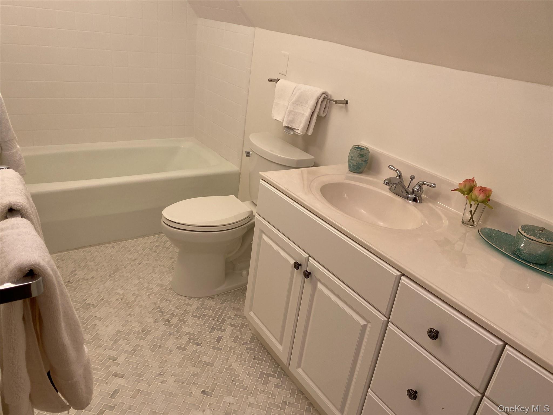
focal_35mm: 26
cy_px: 208
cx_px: 276
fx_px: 415
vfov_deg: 53.1
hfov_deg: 67.3
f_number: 1.8
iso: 64
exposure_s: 1/60
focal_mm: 4.25
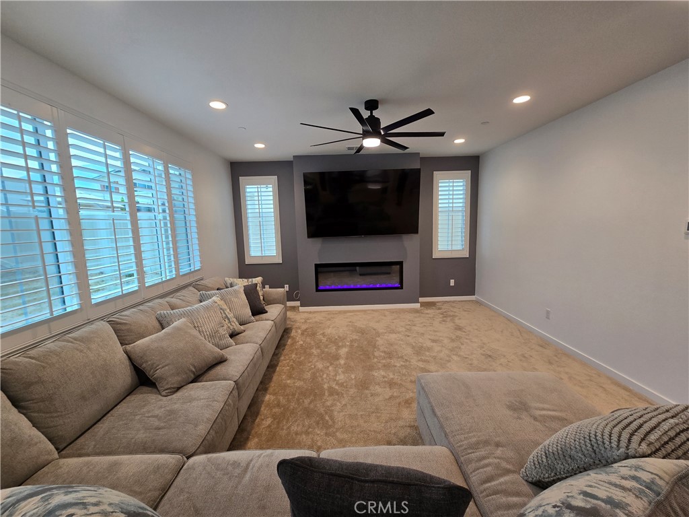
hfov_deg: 106.2
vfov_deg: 89.9
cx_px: 344
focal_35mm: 13
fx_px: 259
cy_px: 258
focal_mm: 2.2
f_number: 2.2
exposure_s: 1/60
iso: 64
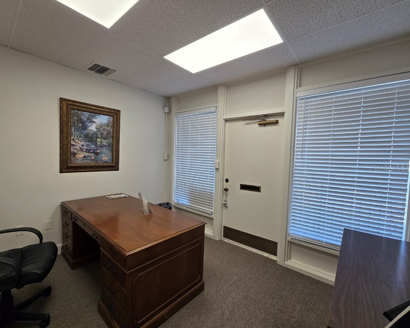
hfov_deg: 100.5
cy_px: 168
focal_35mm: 14
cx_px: 187
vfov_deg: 87.9
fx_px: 170
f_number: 2.2
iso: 80
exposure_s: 1/120
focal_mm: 2.2
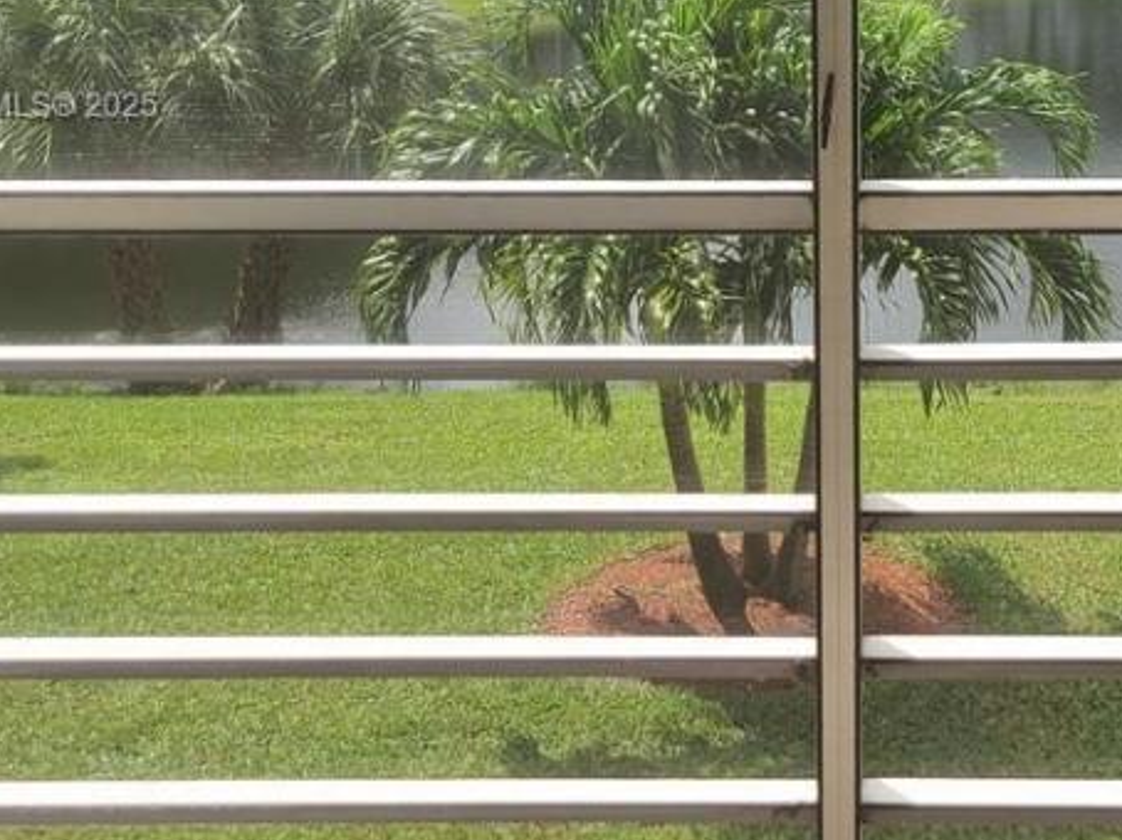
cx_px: 863
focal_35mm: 55
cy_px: 109
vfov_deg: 25.8
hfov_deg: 34.1
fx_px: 1782
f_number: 1.8
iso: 40
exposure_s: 1/1303
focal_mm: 5.4
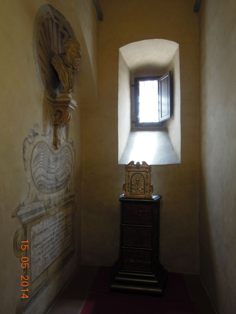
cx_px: 118
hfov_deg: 56.8
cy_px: 157
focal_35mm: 24
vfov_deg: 71.6
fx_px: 218
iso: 180
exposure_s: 1/30
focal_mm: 4.3
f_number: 2.8
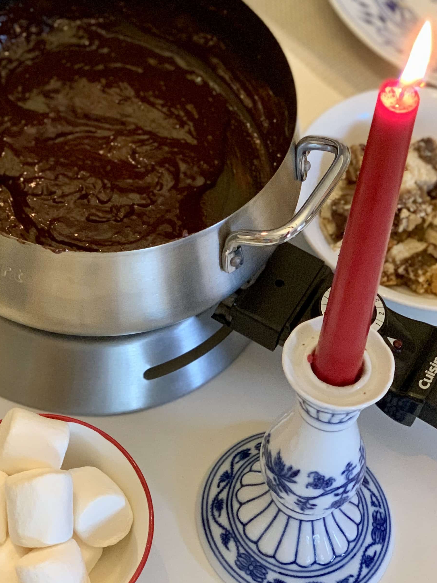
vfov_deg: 22.4
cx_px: 112
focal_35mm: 87
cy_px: 185
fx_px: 1465
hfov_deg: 16.9
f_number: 2.4
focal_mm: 6
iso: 400
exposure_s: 1/50
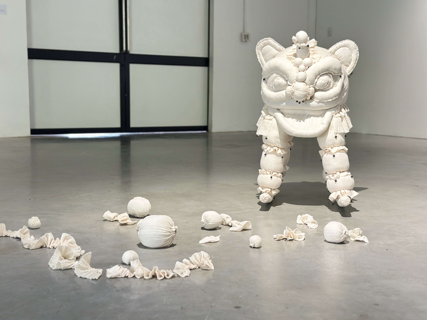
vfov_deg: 30.3
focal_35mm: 48
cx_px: 214
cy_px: 160
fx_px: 592
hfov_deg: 39.7
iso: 200
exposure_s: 1/60
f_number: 1.78
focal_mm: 6.86
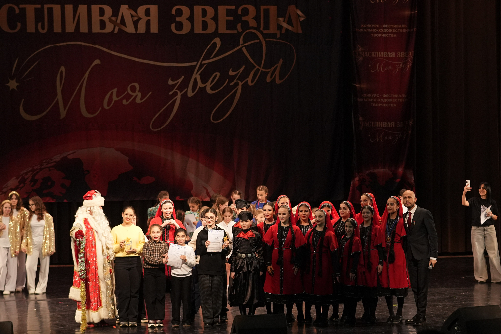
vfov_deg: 12.2
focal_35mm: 112
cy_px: 167
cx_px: 250
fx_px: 1559
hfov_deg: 18.3
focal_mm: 75
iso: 2000
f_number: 2.8
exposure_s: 1/400
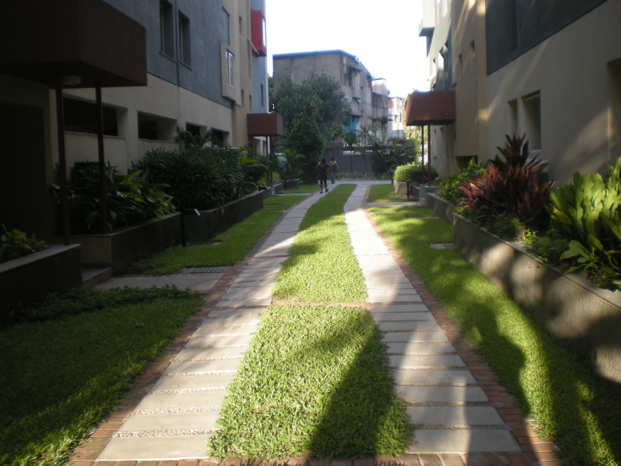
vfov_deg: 37.7
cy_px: 233
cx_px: 310
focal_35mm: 38
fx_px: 682
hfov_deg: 49.0
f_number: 3.1
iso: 64
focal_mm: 6.3
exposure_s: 1/128
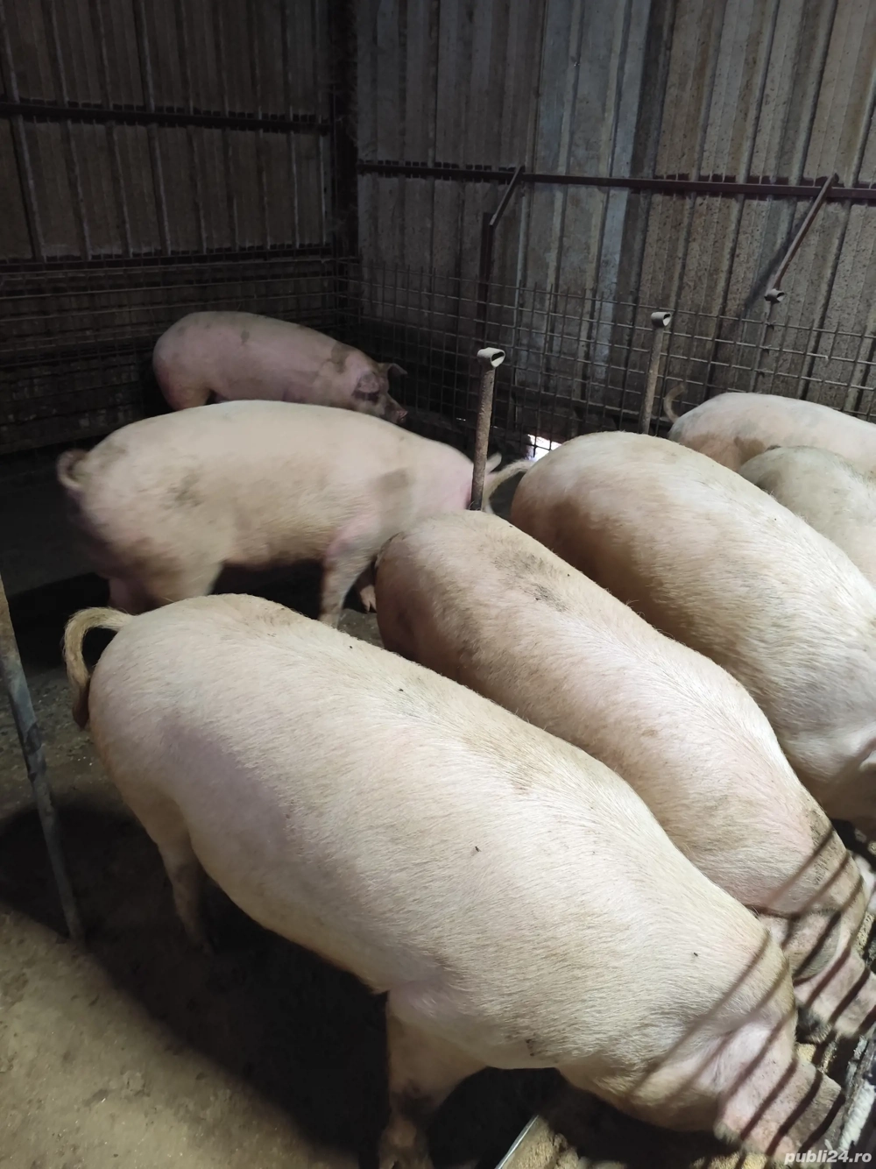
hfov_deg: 58.9
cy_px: 584
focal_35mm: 23
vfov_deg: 73.9
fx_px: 776
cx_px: 438
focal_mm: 6.19
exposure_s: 1/25
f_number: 1.65
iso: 1250
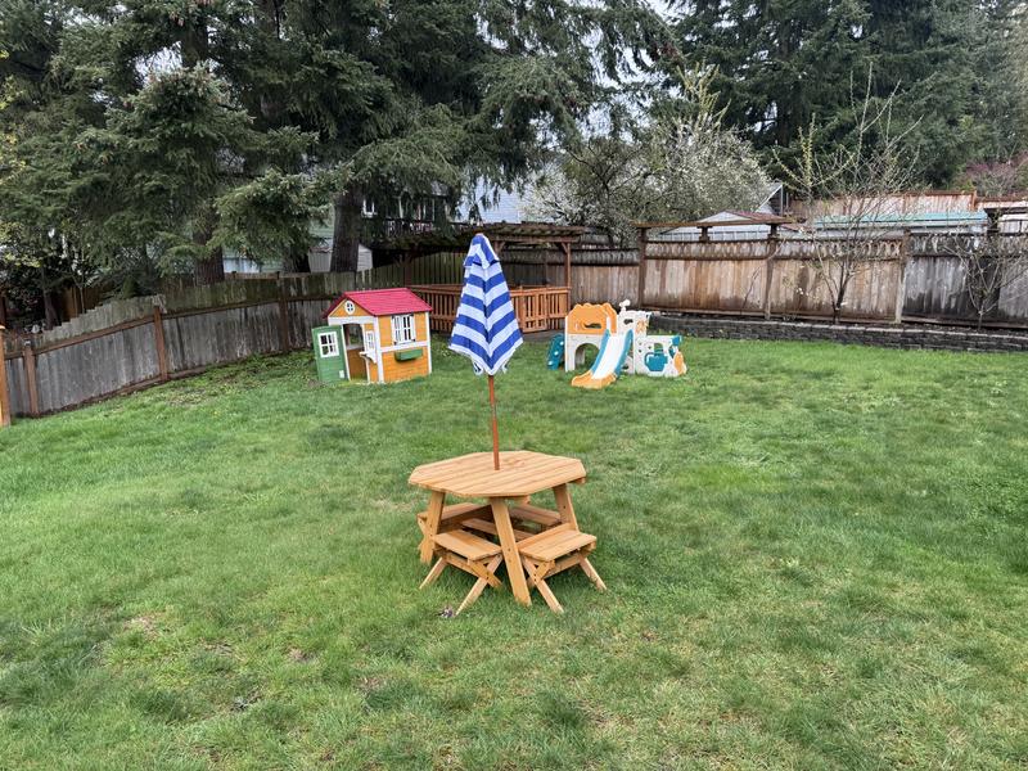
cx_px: 514
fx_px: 713
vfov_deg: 56.8
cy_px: 386
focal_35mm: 24
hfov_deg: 71.6
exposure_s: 1/1042
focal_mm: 6.76
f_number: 1.78
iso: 80
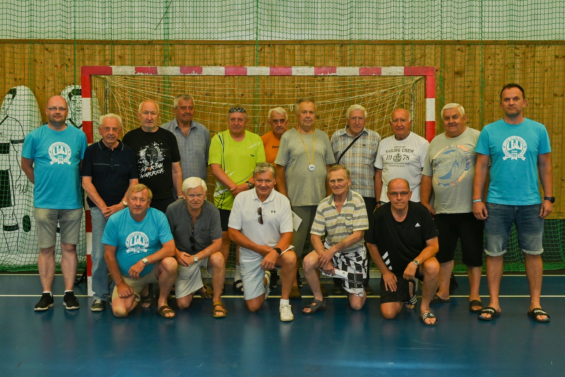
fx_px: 824
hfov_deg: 37.9
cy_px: 188
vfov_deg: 25.7
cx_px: 282
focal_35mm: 52
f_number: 7.1
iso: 1000
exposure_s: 1/160
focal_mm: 35
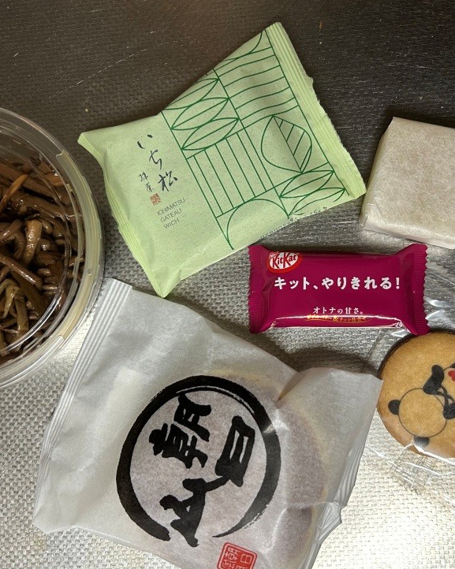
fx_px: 606
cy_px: 297
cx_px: 256
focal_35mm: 36
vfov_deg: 50.3
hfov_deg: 41.1
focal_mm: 5.7
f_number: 1.5
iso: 250
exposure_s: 1/60
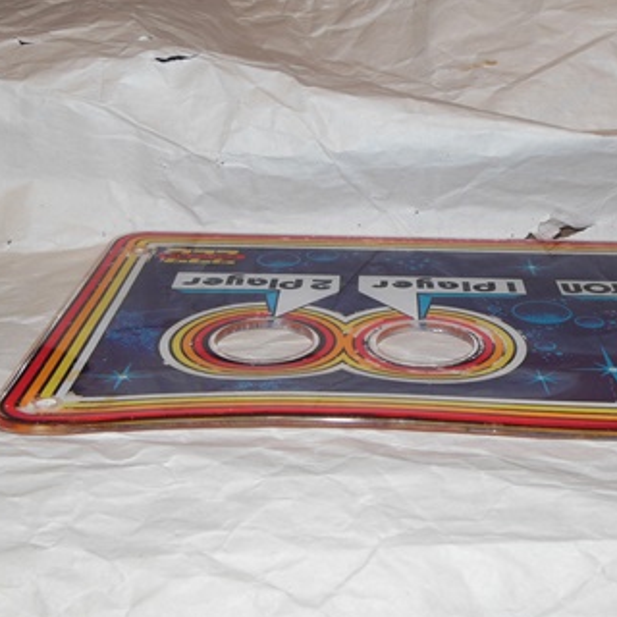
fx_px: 948
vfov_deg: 36.1
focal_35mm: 47
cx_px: 407
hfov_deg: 35.7
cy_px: 320
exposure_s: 1/30
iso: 125
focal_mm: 6.8
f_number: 3.6
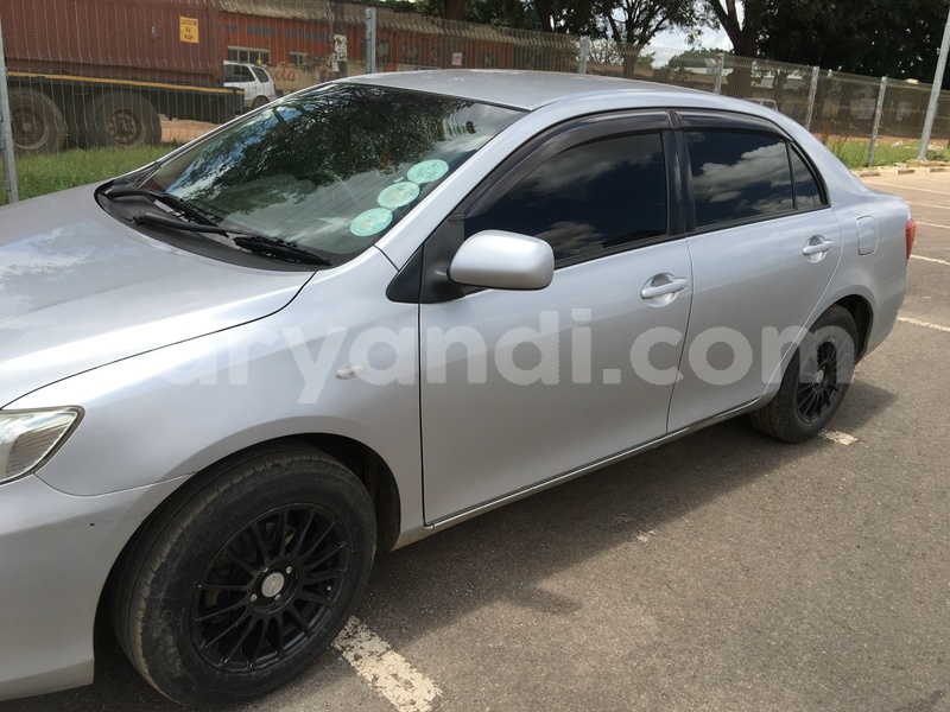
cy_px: 356
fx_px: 796
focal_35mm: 29
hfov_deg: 61.7
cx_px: 475
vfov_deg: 48.2
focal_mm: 4.15
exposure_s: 1/1131
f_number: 2.2
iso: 25
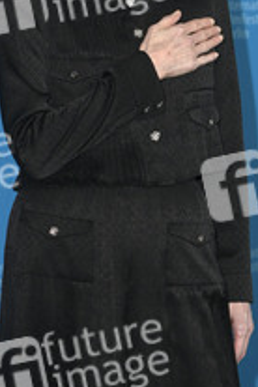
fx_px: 1451
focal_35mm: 135
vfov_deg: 15.1
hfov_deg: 10.2
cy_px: 84
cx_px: 127
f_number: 4
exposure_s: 1/1000
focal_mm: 70
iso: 1250
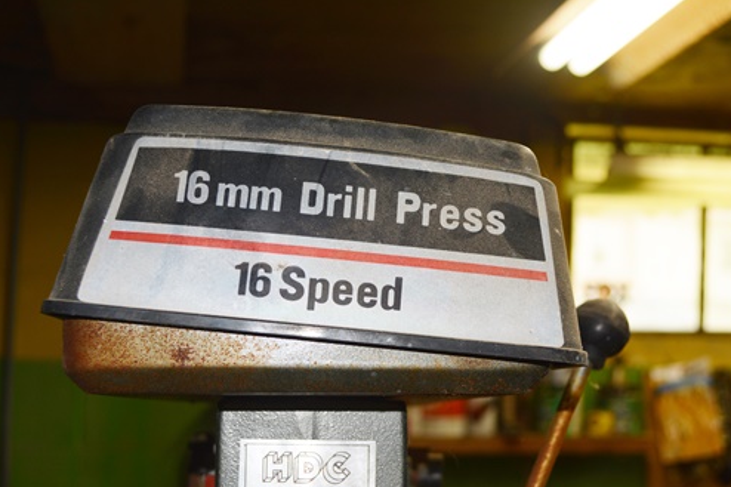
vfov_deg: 26.4
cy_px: 293
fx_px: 1035
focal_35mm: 51
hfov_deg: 38.9
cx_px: 368
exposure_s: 1/60
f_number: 4.5
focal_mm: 28
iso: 250
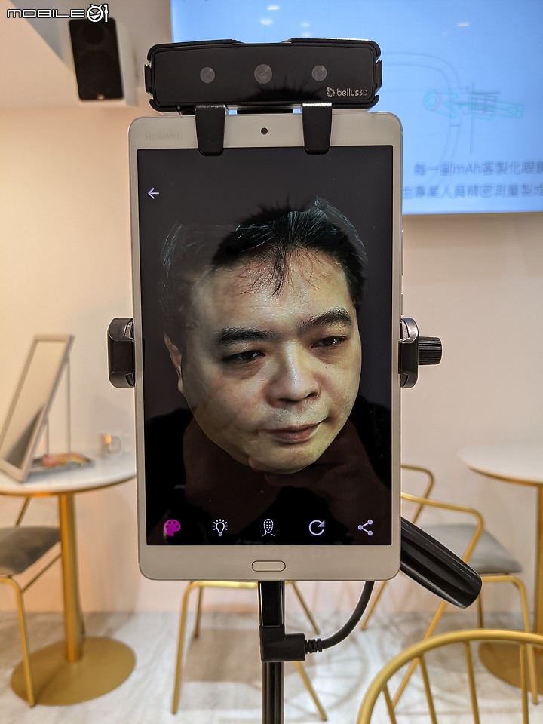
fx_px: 565
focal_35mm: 27
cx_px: 272
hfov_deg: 51.4
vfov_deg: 65.3
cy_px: 362
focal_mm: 4.38
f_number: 1.73
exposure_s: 1/60
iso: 70
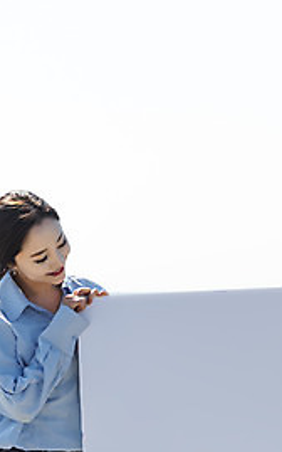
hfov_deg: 8.2
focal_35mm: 159
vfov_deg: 13.1
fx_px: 1956
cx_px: 165
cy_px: 309
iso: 100
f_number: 8
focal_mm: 70
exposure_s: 1/500
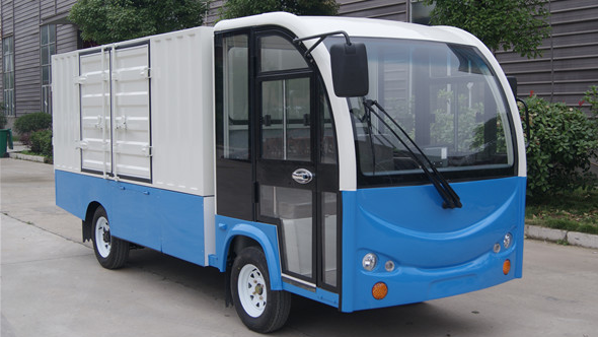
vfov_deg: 24.9
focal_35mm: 48
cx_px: 303
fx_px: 761
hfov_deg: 42.9
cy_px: 155
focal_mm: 30
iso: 100
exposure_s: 1/320
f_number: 5.6
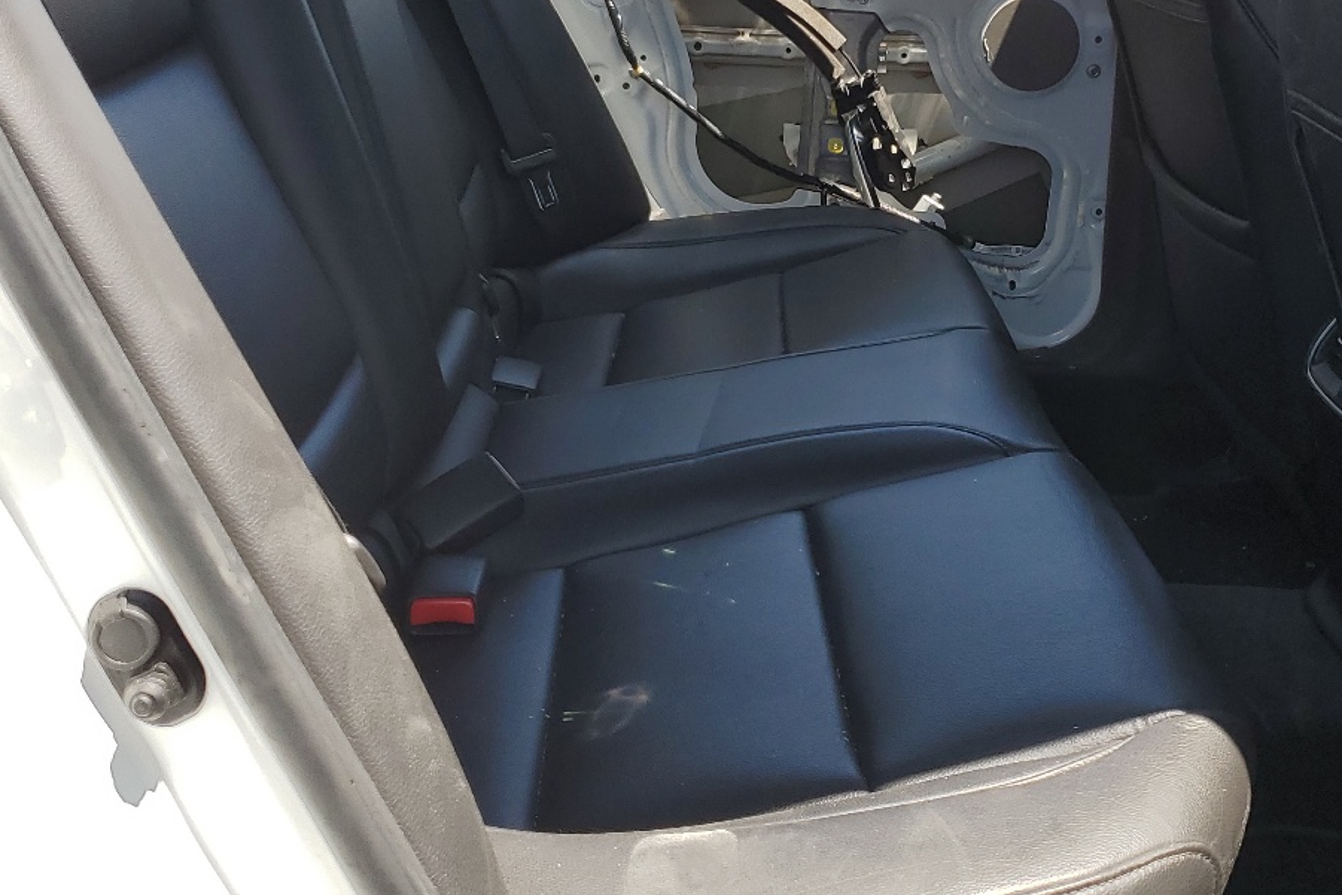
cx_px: 864
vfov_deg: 27.7
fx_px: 1789
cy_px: 216
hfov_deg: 40.7
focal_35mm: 48
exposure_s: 1/833
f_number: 1.5
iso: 50
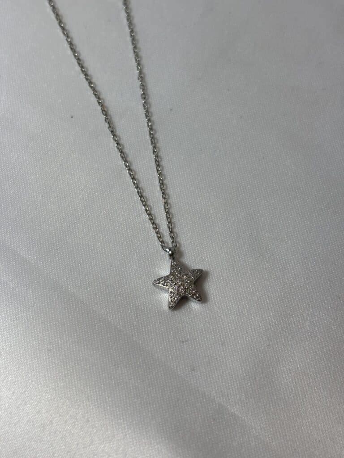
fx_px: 689
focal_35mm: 52
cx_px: 172
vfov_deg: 36.8
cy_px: 229
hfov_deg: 28.0
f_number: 1.6
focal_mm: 5.96
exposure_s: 1/329
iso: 32
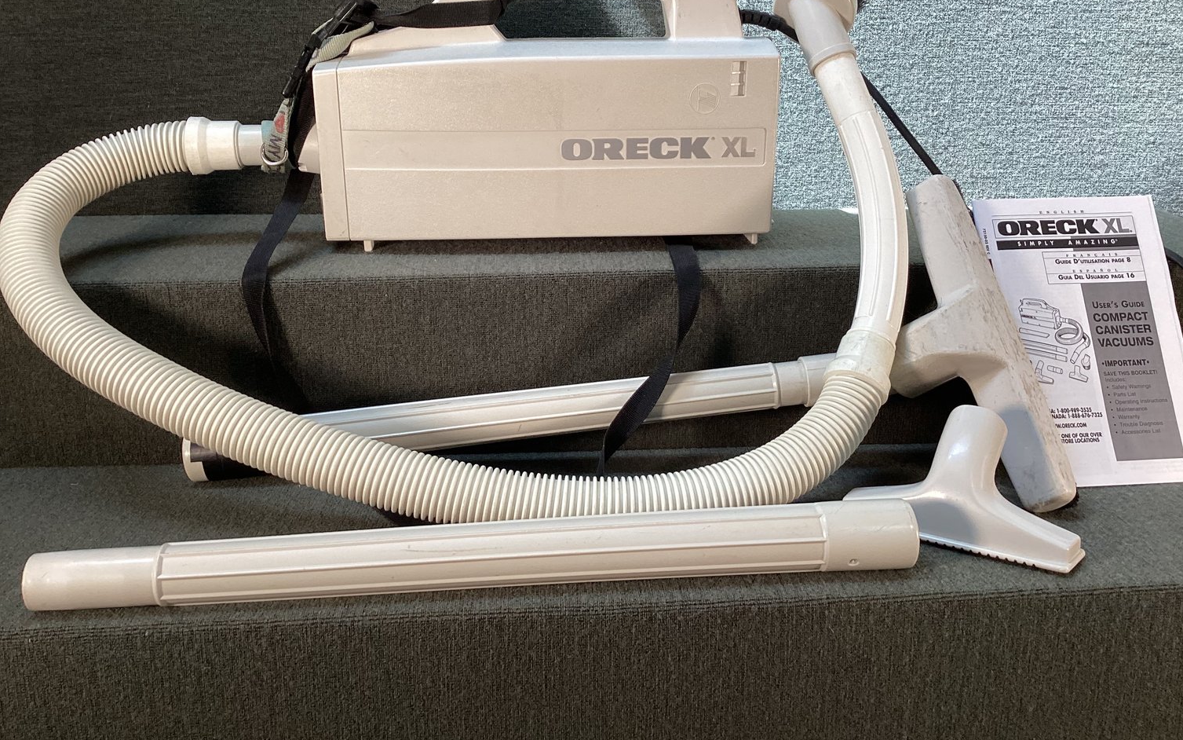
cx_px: 593
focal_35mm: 33
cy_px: 299
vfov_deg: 38.2
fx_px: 1064
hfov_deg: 58.1
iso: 50
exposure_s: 1/100
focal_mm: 3.3
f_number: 2.4
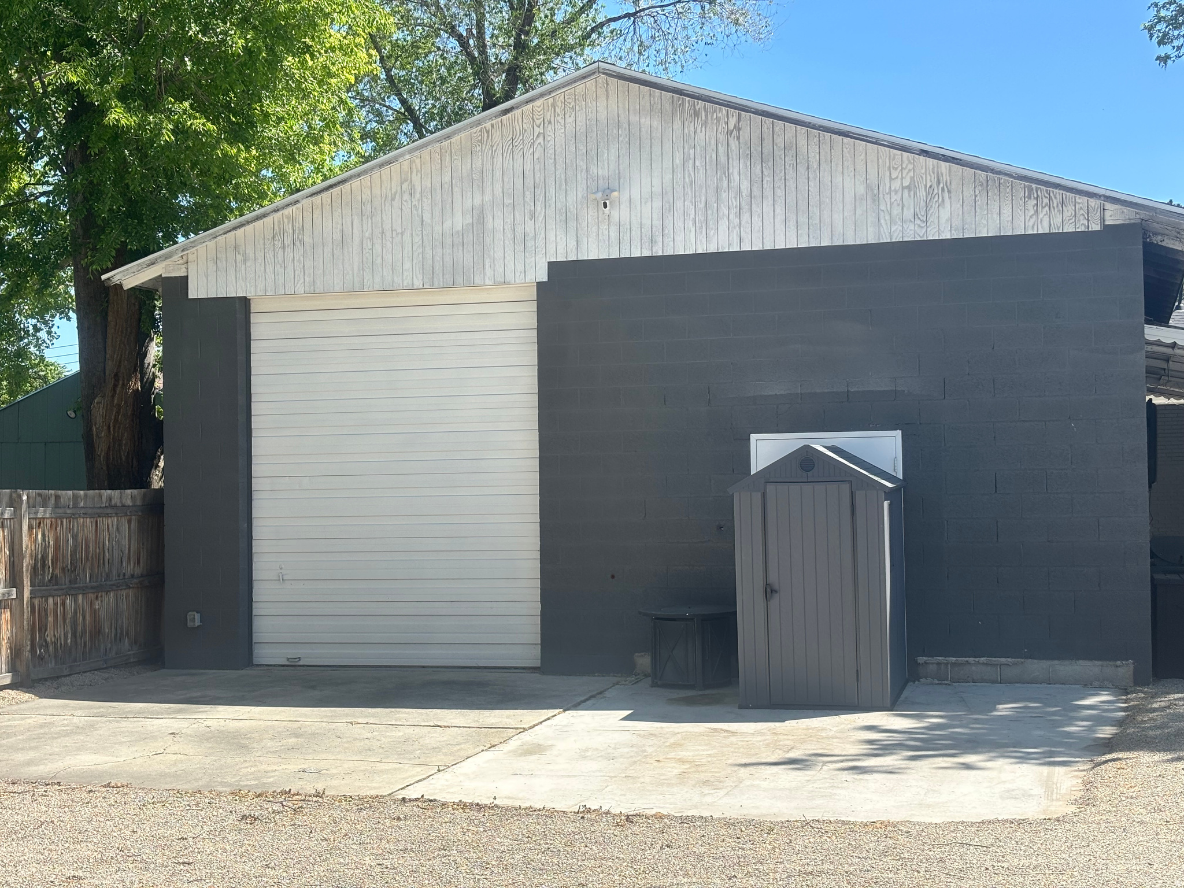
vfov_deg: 28.0
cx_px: 592
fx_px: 1779
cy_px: 444
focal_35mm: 52
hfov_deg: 36.8
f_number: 1.6
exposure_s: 1/1522
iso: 40
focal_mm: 5.96
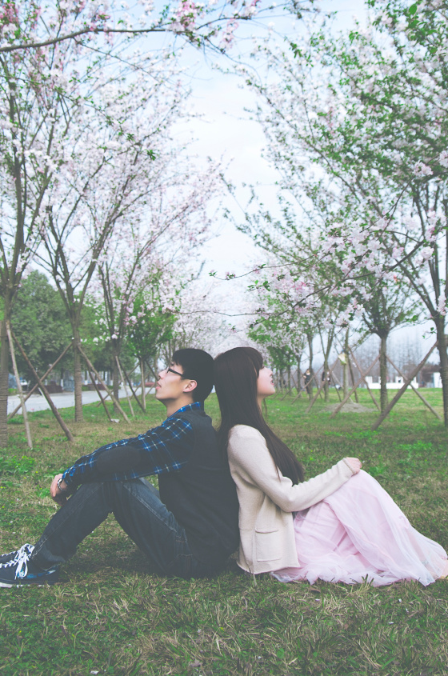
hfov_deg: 29.9
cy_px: 253
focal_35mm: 45
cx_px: 223
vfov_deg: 43.6
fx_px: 838
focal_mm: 21
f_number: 4
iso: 80
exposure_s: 1/500
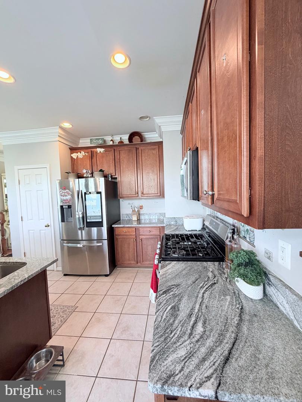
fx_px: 163
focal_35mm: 14
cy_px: 201
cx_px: 151
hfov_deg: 85.7
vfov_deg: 102.1
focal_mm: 2.22
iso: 320
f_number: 2.2
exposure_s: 1/60
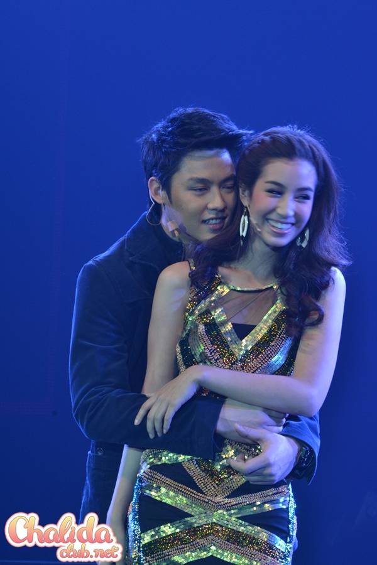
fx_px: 4241
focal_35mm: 270
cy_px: 282
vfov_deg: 7.6
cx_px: 188
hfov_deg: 5.1
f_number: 14
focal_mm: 180
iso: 800
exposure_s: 1/30
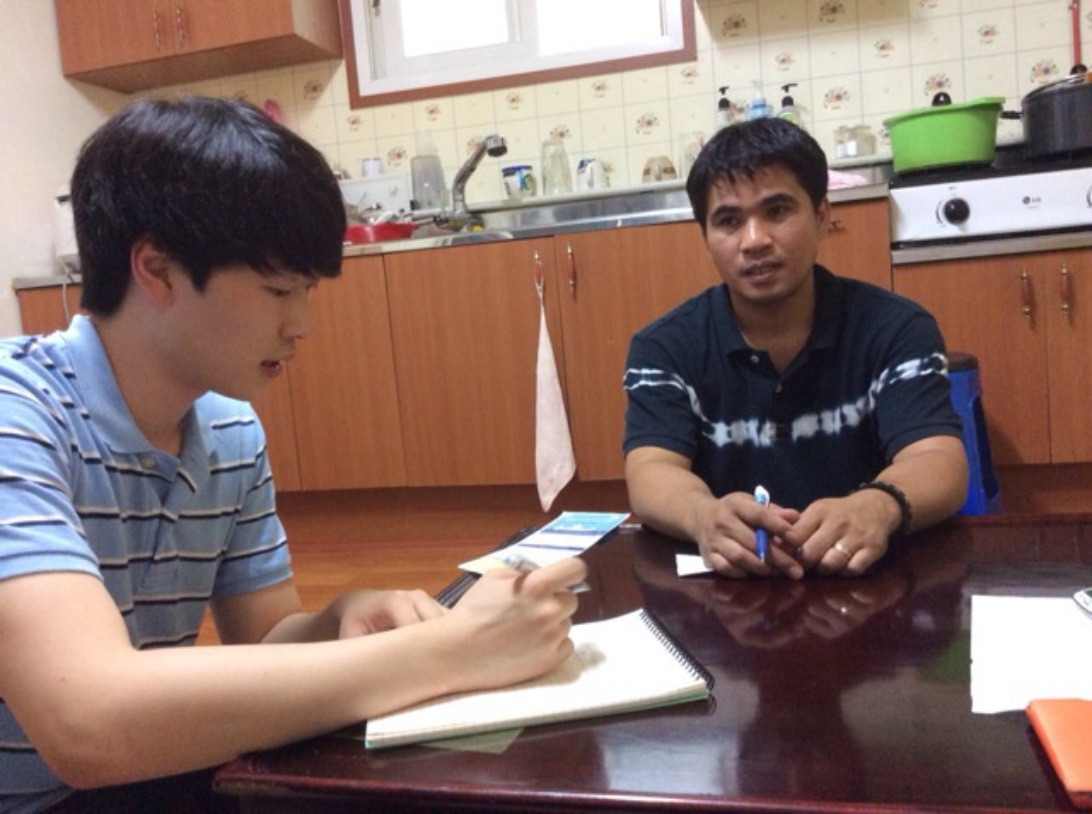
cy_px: 407
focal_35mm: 33
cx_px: 546
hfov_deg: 55.5
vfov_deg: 42.8
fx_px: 1039
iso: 250
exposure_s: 1/24
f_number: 2.4
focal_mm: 3.3
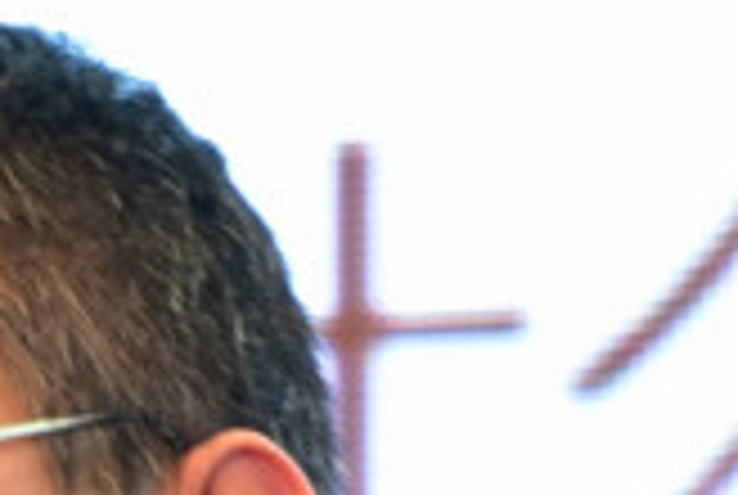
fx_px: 14992
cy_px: 837
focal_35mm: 730
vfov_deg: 1.9
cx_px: -166
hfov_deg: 2.8
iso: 800
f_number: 2.8
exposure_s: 1/100
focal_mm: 200
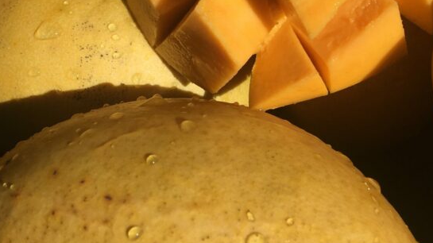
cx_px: 218
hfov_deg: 36.0
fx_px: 666
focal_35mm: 58
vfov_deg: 19.9
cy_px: -13
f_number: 2.2
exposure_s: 1/3077
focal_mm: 4.15
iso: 25
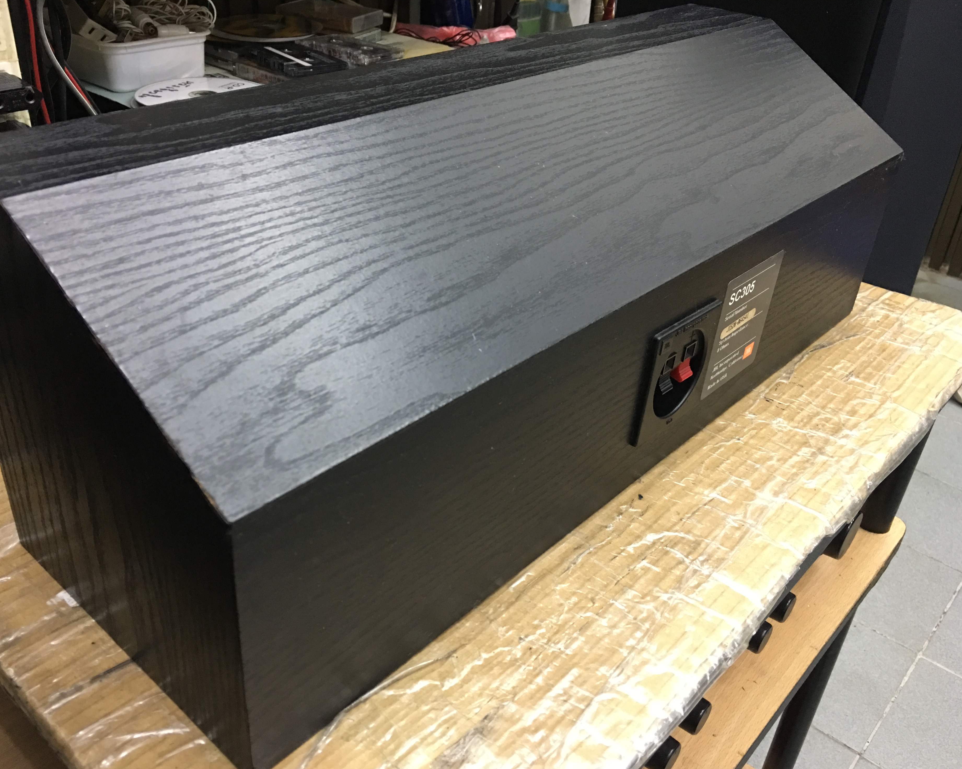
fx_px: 883
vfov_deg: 47.1
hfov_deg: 57.2
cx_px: 460
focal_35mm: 31
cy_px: 392
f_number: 2.2
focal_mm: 4.15
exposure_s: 1/10
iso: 80
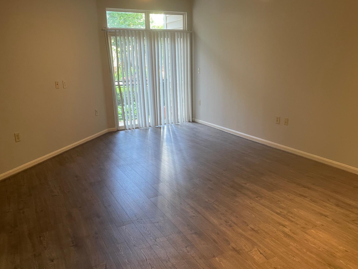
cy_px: 140
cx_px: 189
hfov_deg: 61.6
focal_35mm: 29
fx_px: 300
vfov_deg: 48.2
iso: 200
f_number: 1.6
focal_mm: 4.2
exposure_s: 1/60
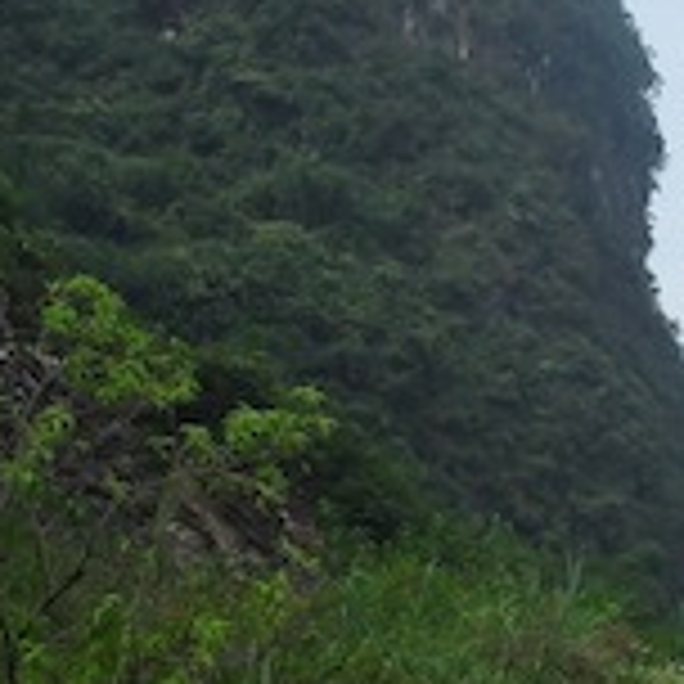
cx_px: 634
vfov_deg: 16.4
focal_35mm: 106
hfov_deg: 16.2
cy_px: 346
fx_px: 2370
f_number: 8.4
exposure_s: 1/180
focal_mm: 6.3
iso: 100
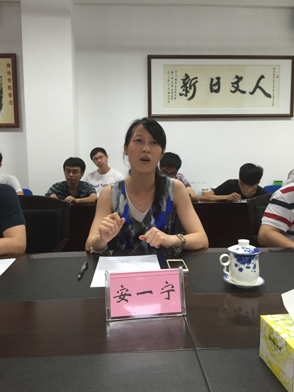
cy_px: 196
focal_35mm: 29
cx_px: 147
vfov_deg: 61.7
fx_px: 328
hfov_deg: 48.2
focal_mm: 4.15
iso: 200
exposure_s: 1/33
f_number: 2.2
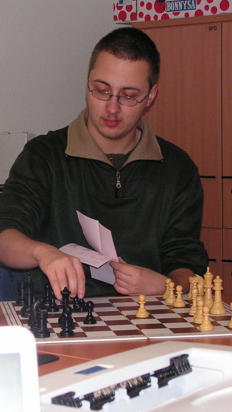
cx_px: 103
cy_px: 206
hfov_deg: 12.2
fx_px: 1083
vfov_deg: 21.6
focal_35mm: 99
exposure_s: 1/80
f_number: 3.3
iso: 200
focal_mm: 11.4
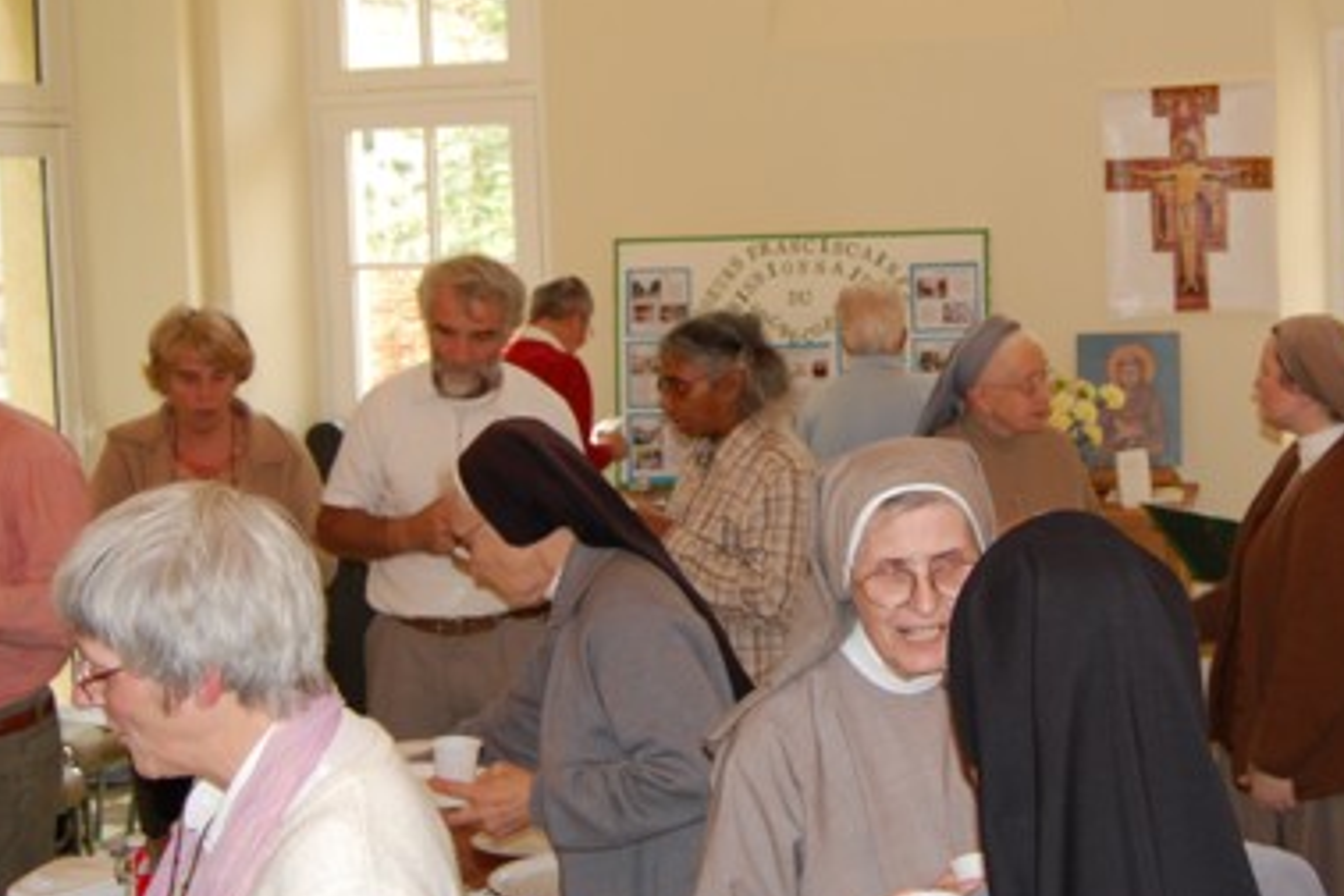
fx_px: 1867
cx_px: 871
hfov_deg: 39.2
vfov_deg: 26.8
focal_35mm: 50
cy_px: 293
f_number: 3.5
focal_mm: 18
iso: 400
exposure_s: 1/60
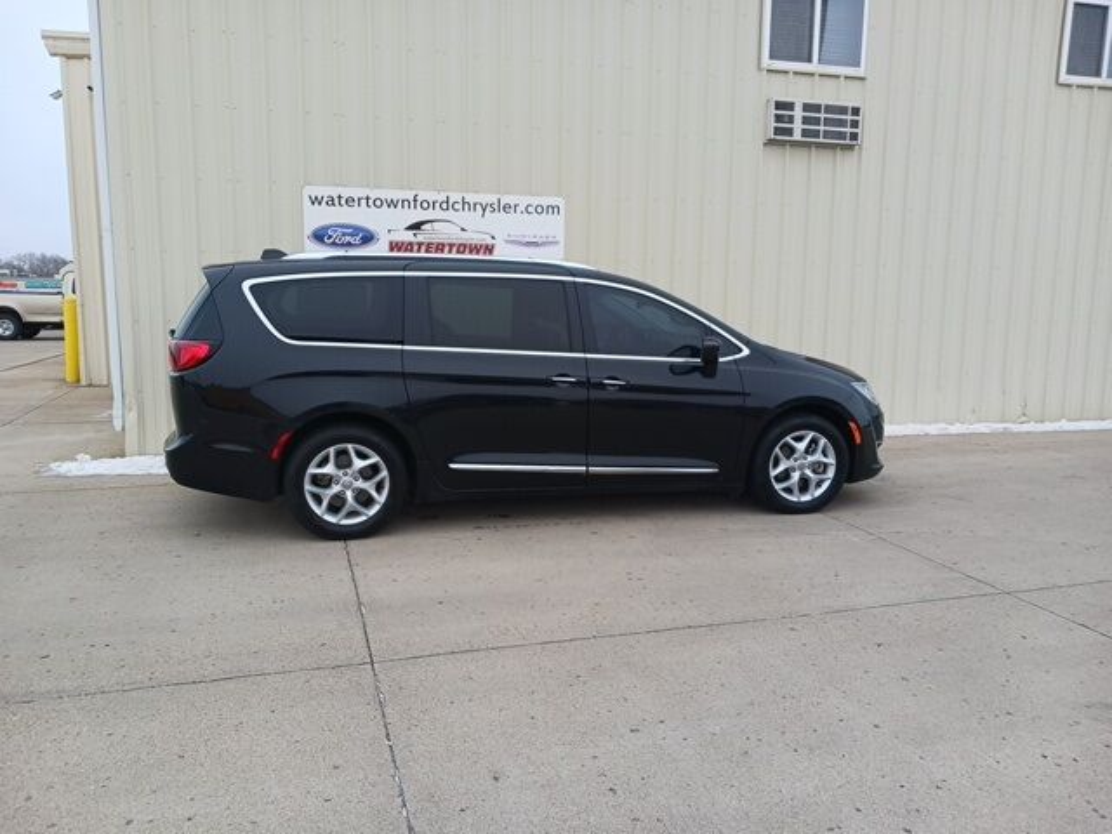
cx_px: 556
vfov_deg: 51.4
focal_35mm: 27
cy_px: 417
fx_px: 867
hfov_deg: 65.3
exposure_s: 1/60
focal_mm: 4
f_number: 1.8
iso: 28
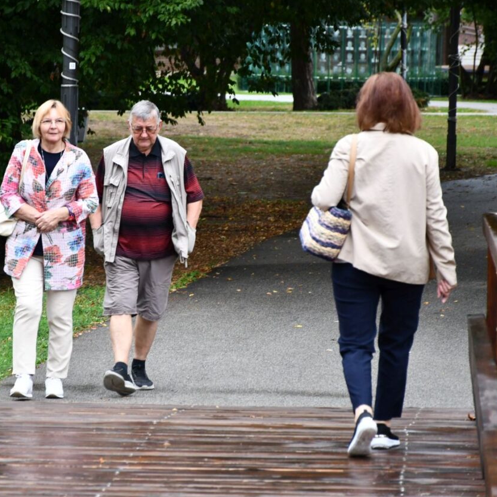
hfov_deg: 8.1
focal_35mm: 216
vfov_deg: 8.1
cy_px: 247
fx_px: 3509
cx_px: 162
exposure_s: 1/250
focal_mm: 112
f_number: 5.6
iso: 500
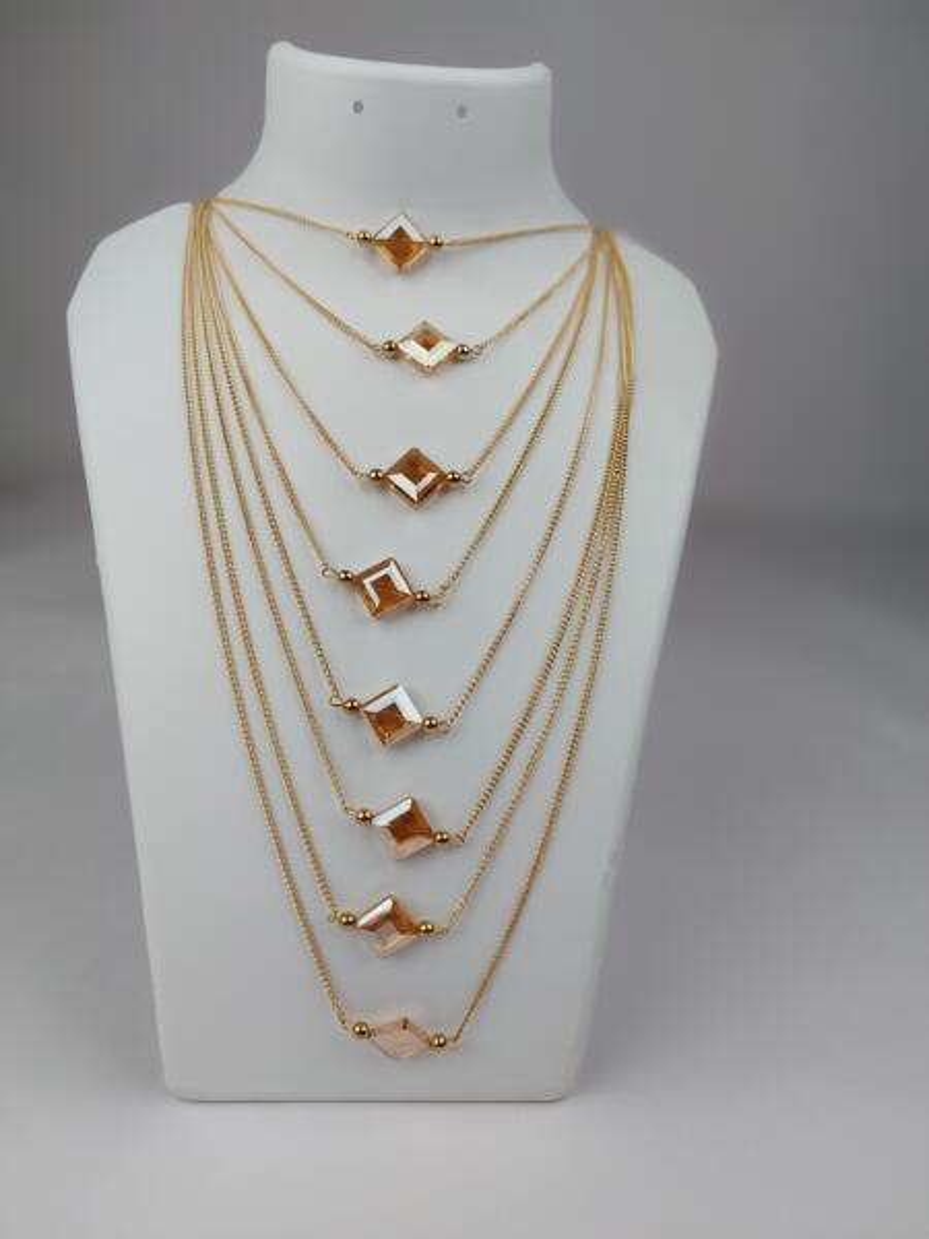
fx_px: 859
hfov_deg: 56.8
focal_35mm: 24
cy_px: 620
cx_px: 464
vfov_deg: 71.6
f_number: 1.8
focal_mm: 5.23
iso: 25
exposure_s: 1/146
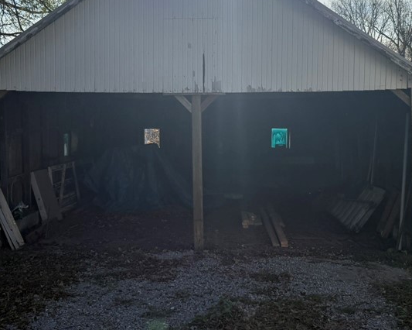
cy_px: 107
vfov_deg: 33.1
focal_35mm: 45
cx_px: 195
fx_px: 549
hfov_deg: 41.2
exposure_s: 1/8130
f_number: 1.78
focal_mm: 6.76
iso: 100
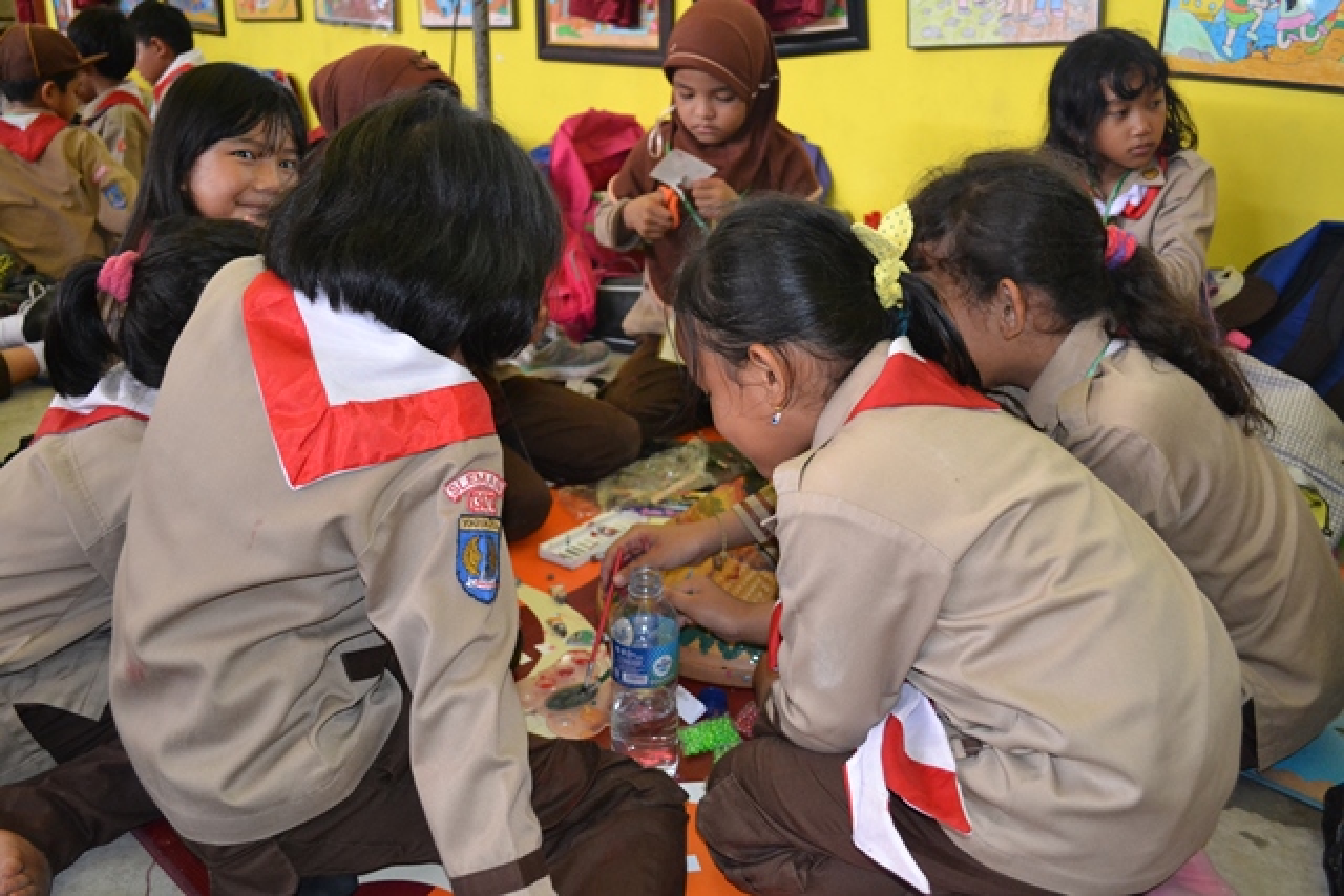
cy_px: 448
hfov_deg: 57.2
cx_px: 672
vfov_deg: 40.0
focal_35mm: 33
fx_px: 1232
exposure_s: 1/60
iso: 2000
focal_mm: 22
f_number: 3.8
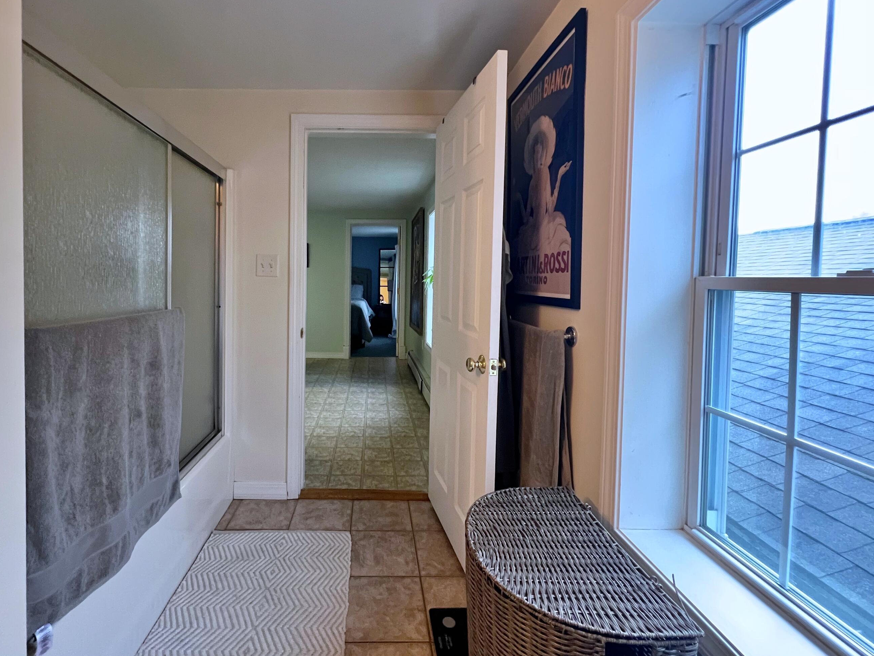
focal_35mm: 15
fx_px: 379
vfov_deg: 81.5
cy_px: 295
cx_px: 378
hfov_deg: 97.6
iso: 400
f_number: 1.8
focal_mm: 1.57
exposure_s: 1/60
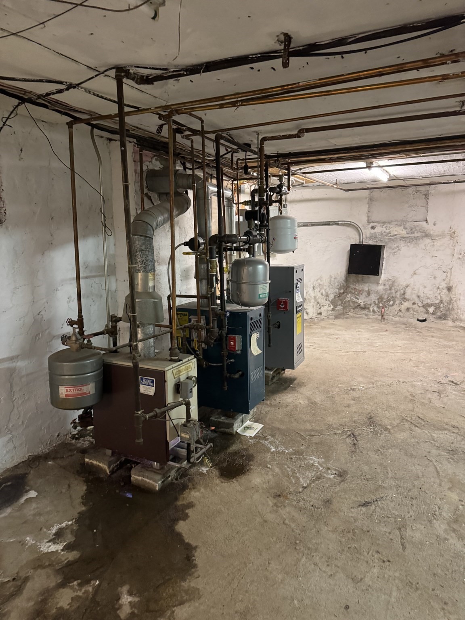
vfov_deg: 71.6
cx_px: 232
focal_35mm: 24
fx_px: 430
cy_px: 310
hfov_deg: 56.8
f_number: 1.78
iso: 800
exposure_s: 1/40
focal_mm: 6.76
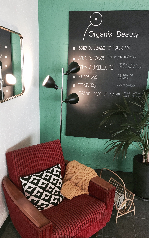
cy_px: 119
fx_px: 201
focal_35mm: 31
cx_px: 69
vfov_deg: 61.2
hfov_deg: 40.6
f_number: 2.2
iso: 80
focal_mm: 4.15
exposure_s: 1/33
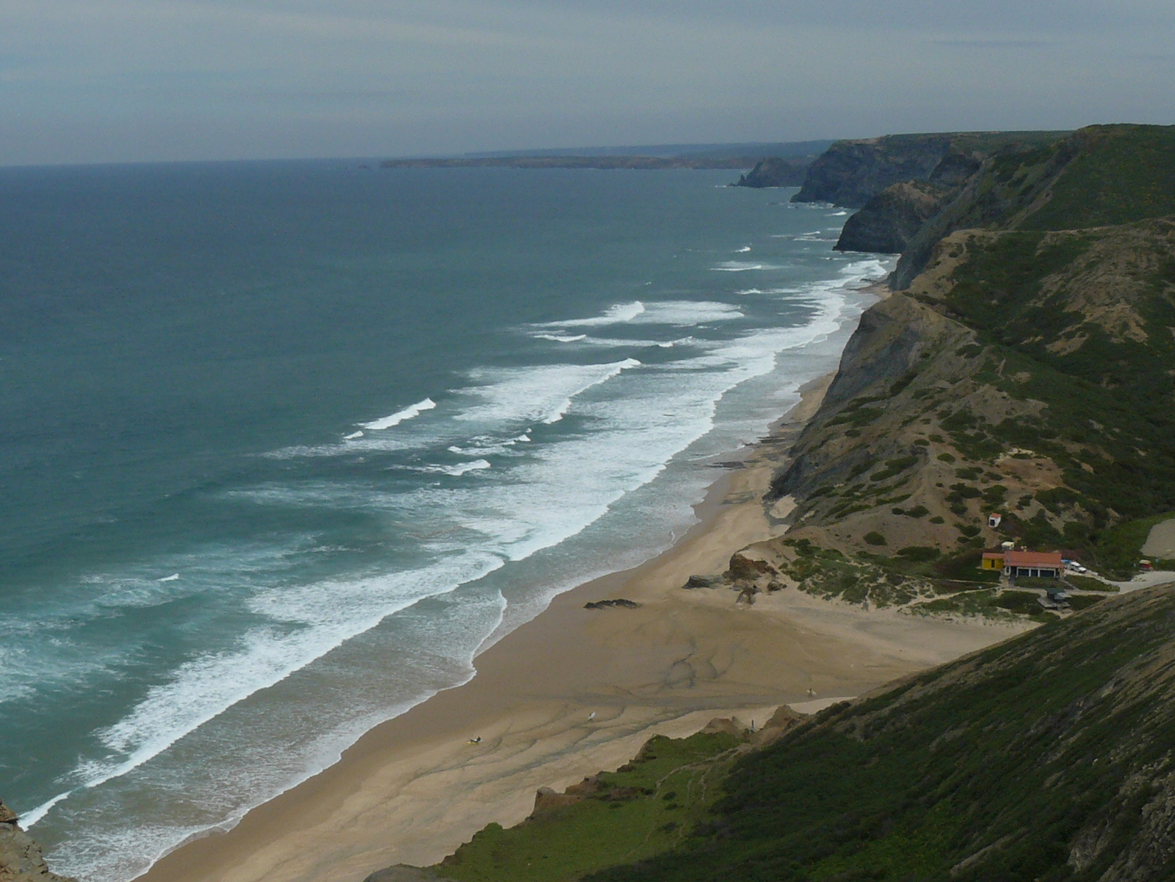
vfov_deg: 27.0
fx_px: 1833
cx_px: 588
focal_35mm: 54
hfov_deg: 35.5
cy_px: 441
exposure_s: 1/500
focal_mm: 6
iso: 100
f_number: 6.3
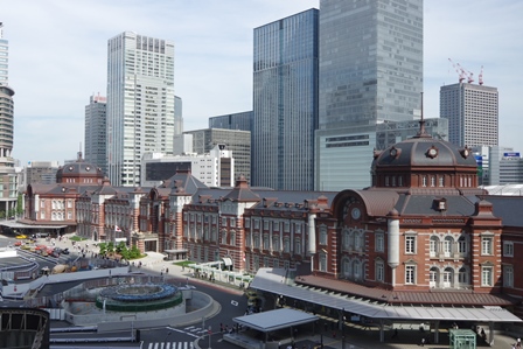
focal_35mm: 36
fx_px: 523
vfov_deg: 36.9
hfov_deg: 53.1
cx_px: 262
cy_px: 174
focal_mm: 24
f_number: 16
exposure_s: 1/125
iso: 400
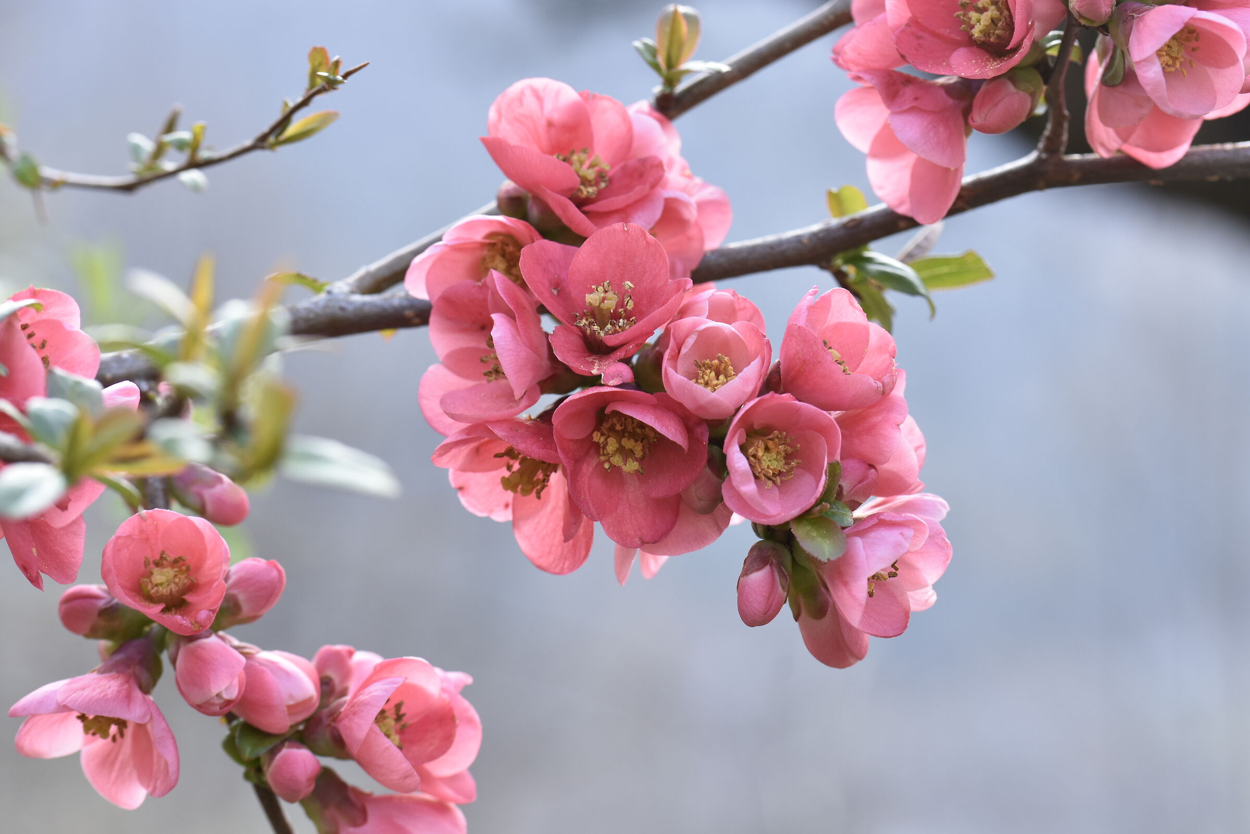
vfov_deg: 15.2
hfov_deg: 22.6
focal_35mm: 90
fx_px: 3125
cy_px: 417
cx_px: 625
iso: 450
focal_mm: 60
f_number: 7.1
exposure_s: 1/100
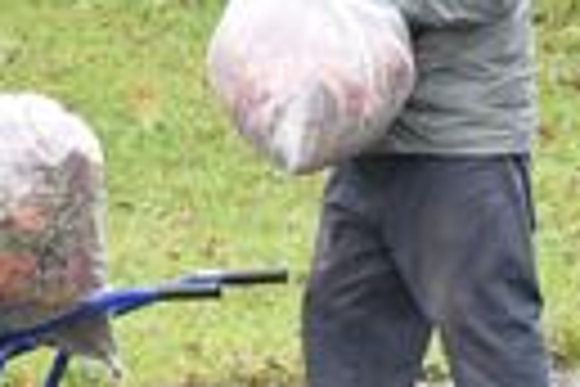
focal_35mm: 785
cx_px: 225
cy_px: 92
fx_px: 12645
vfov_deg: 1.8
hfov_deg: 2.6
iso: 4000
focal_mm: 135
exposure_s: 1/500
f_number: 11
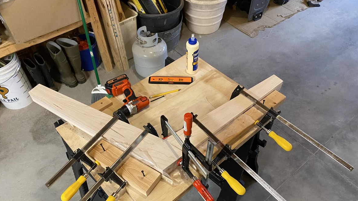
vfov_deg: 40.0
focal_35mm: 29
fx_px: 275
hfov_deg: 66.1
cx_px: 180
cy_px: 121
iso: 500
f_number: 1.8
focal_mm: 4.25
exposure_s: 1/60
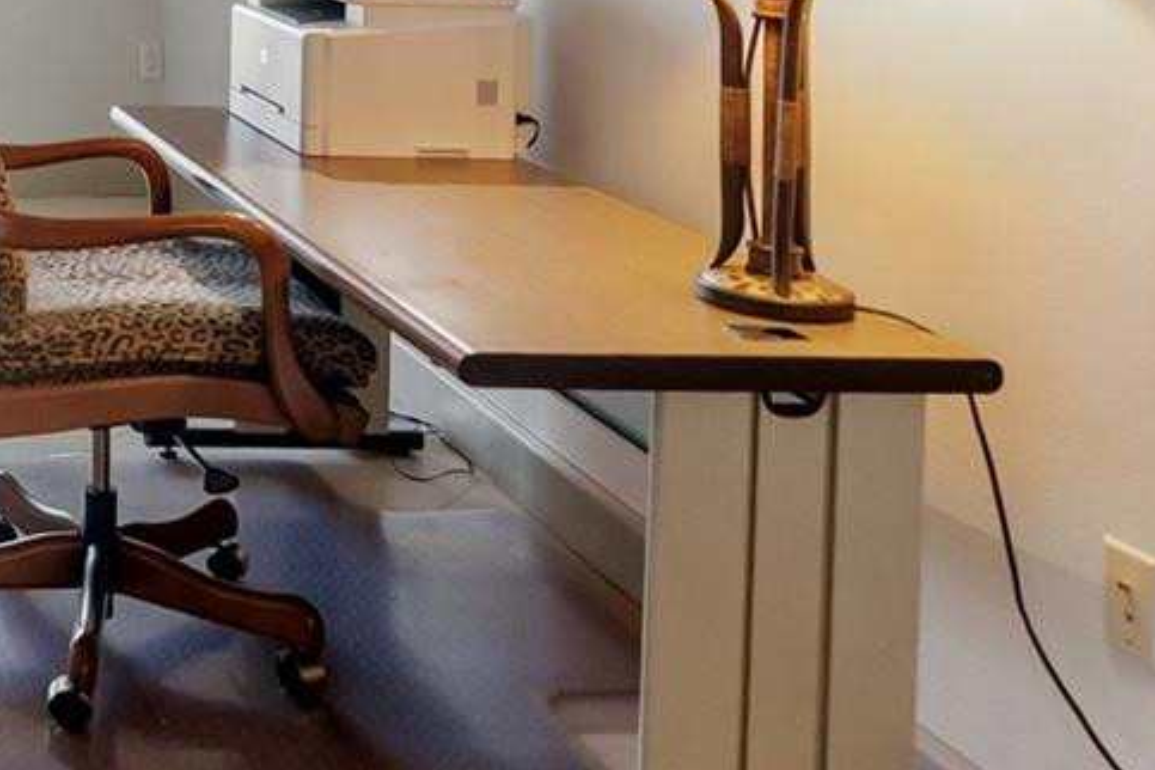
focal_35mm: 53
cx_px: -313
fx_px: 1700
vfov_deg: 23.5
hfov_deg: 30.4
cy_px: -132
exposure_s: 1/500
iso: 1250
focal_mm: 16
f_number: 3.5
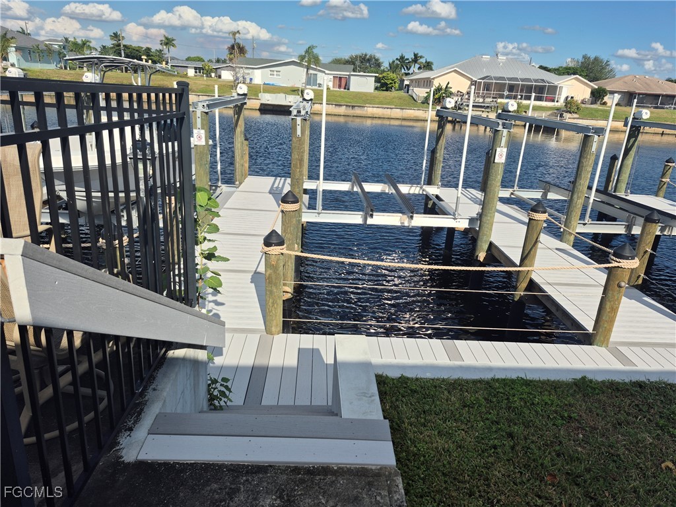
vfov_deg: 58.9
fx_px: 449
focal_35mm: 23
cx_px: 338
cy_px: 254
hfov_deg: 73.9
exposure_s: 1/2368
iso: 25
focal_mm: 5.4
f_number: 1.8
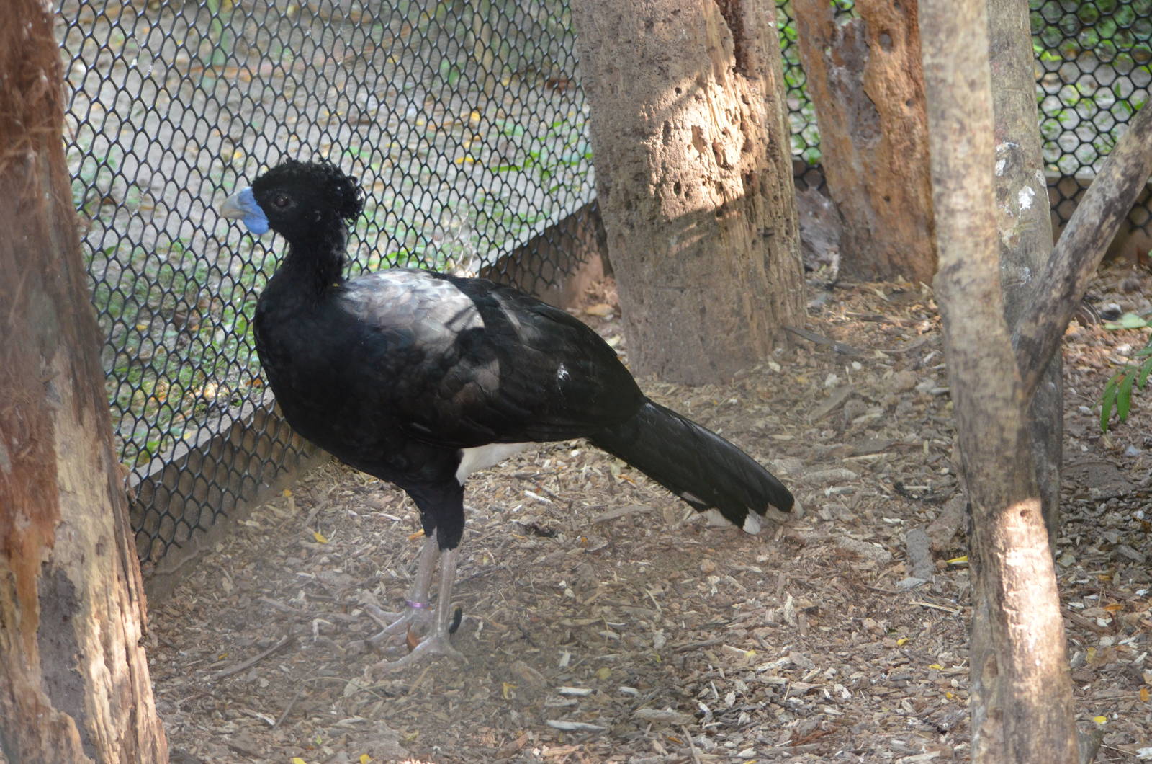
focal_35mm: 93
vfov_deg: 14.6
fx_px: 2970
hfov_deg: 22.0
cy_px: 382
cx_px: 576
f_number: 4.5
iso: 1400
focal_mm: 62
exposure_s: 1/60
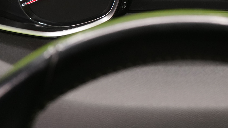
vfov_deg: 8.4
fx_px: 864
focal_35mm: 143
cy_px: -29
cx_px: 194
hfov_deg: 14.9
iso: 1250
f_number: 5.6
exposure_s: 1/25
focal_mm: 64
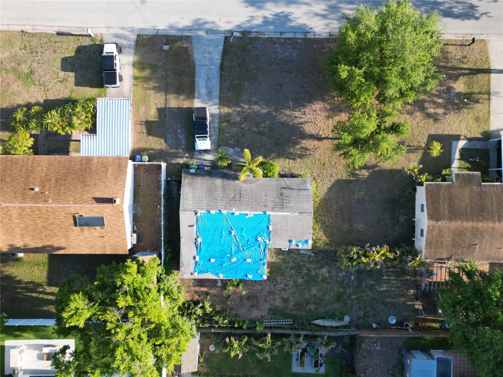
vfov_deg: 56.8
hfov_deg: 71.6
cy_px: 188
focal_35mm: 24
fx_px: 349
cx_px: 252
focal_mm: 6.72
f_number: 1.7
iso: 140
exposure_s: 1/640
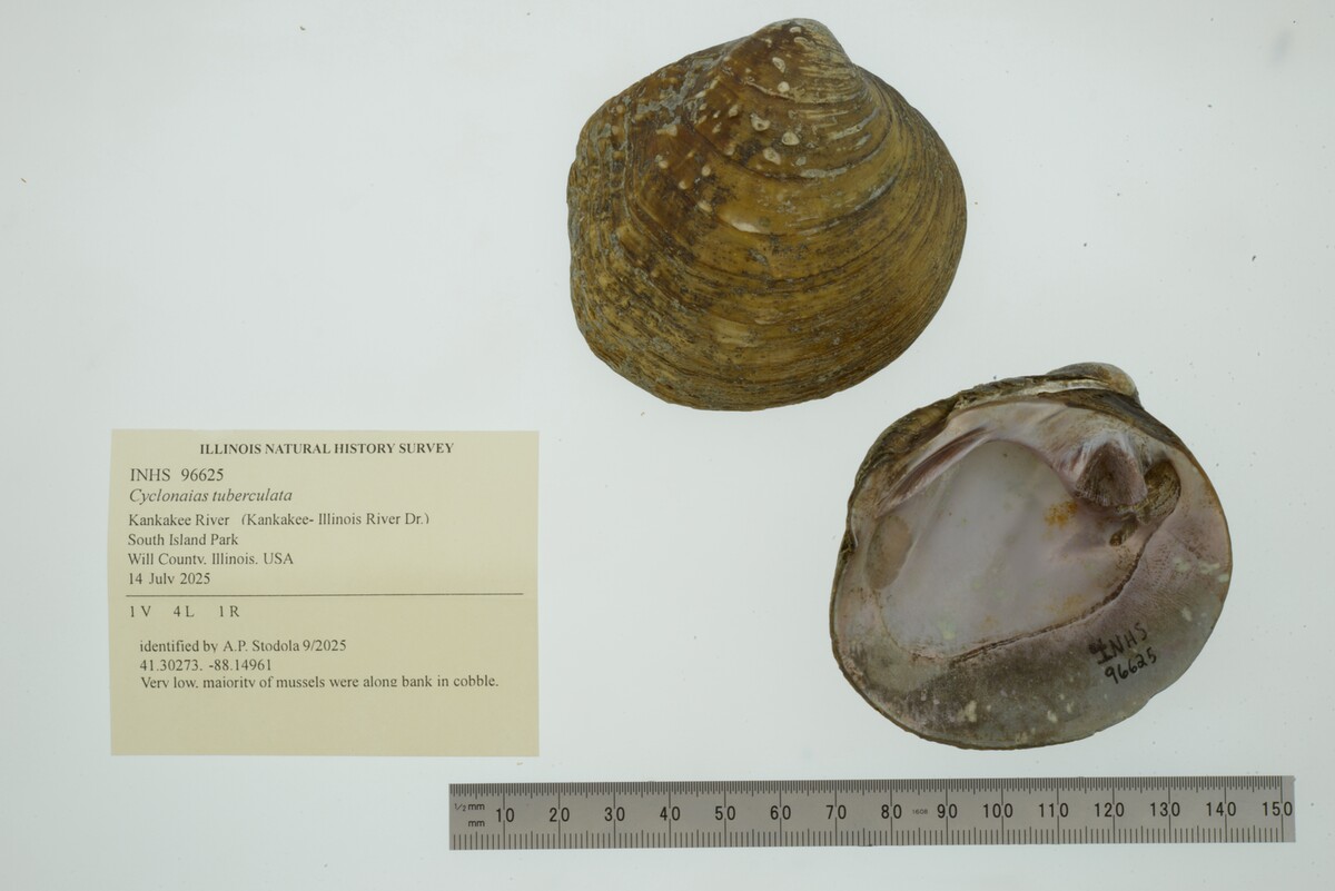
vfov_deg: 22.6
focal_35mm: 60
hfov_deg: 33.4
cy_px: 446
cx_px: 668
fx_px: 2226
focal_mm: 60
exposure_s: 1/10
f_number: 32
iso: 100
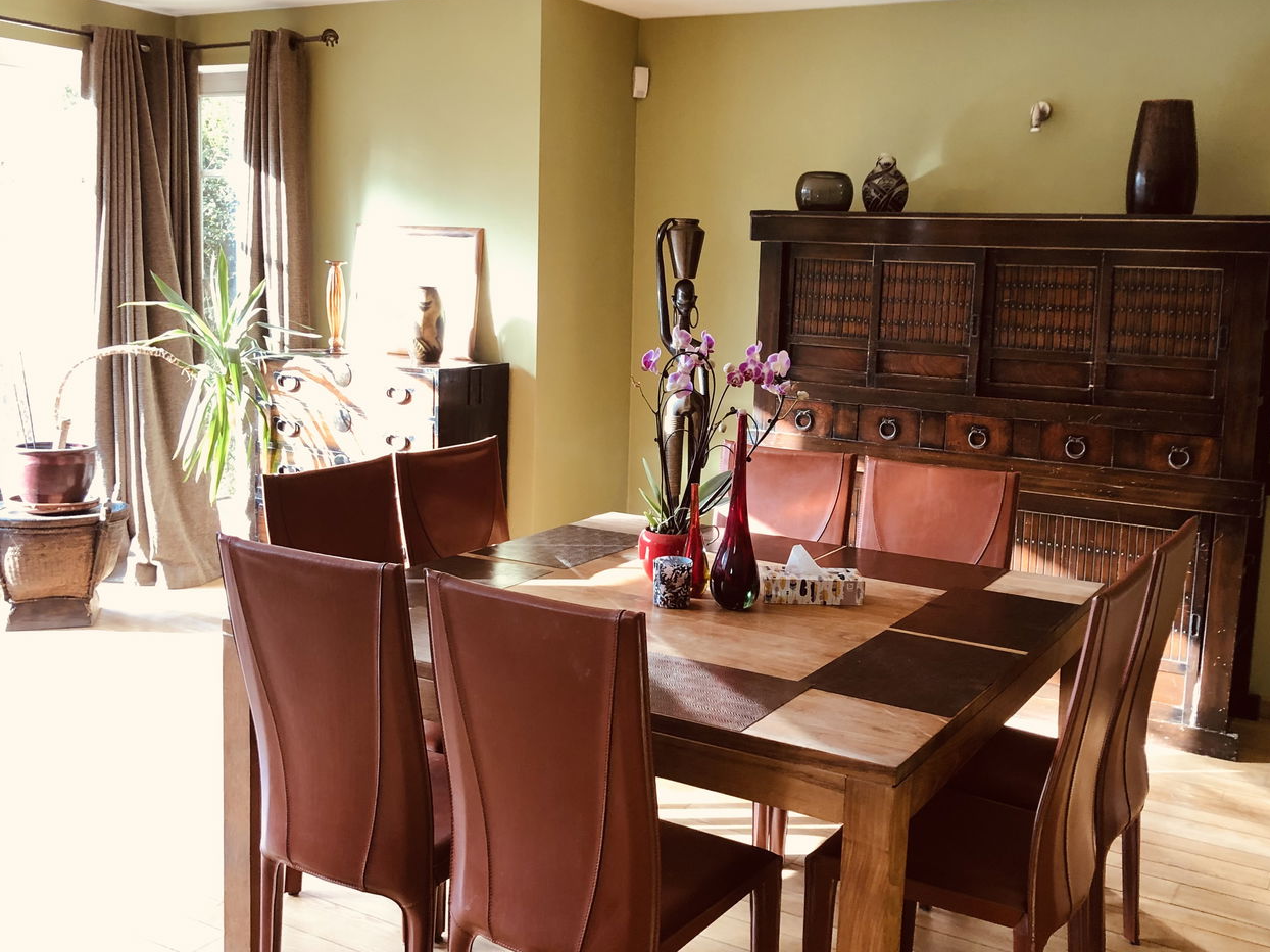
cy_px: 438
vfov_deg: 39.6
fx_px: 1321
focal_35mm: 36
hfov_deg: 51.1
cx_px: 743
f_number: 1.8
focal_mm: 3.99
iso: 32
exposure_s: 1/30
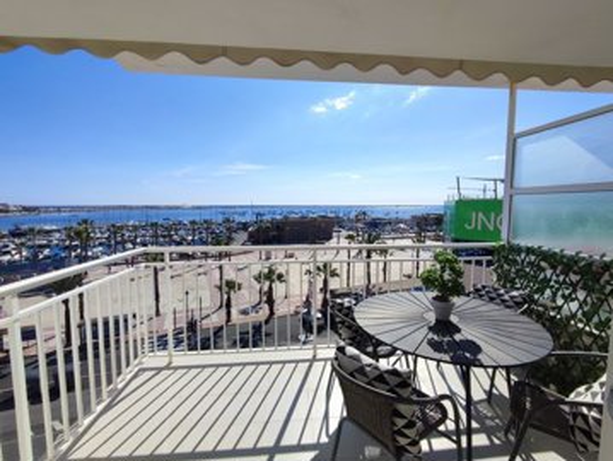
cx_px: 306
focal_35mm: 16
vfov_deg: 78.2
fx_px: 284
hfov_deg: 94.4
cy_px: 230
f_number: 2.2
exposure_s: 1/2166
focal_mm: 1.65
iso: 50
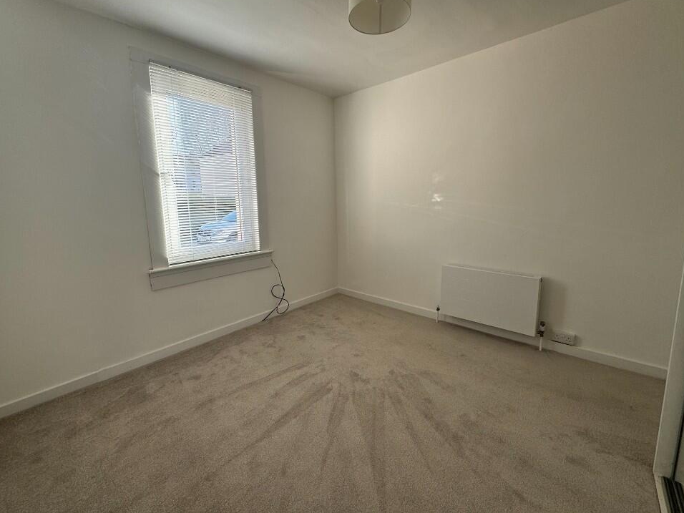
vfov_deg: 81.7
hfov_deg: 98.1
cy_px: 243
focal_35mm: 15
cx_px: 326
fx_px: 296
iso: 40
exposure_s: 1/133
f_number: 2.2
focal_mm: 2.22
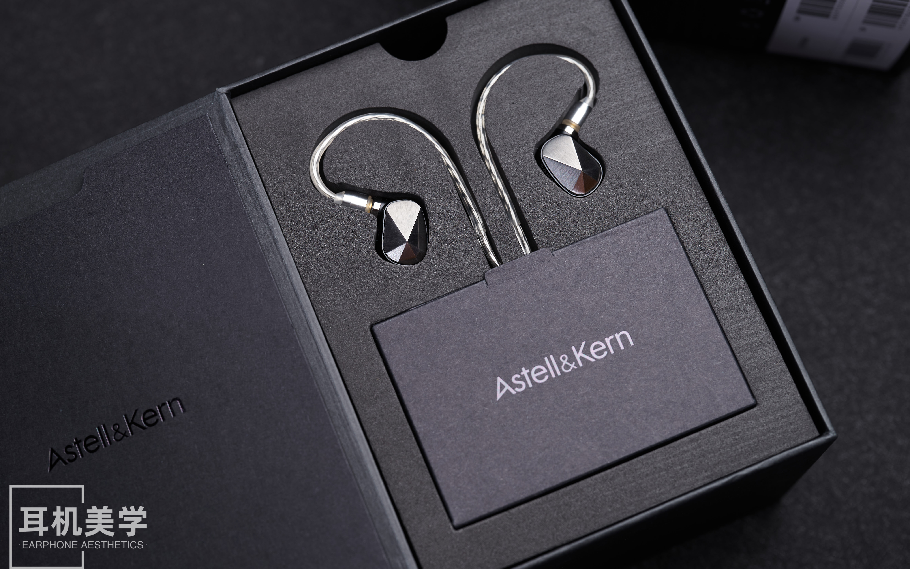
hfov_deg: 28.6
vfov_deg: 18.1
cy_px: 274
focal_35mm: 72
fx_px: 1786
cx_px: 454
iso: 100
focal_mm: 70
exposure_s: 1/20
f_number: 5
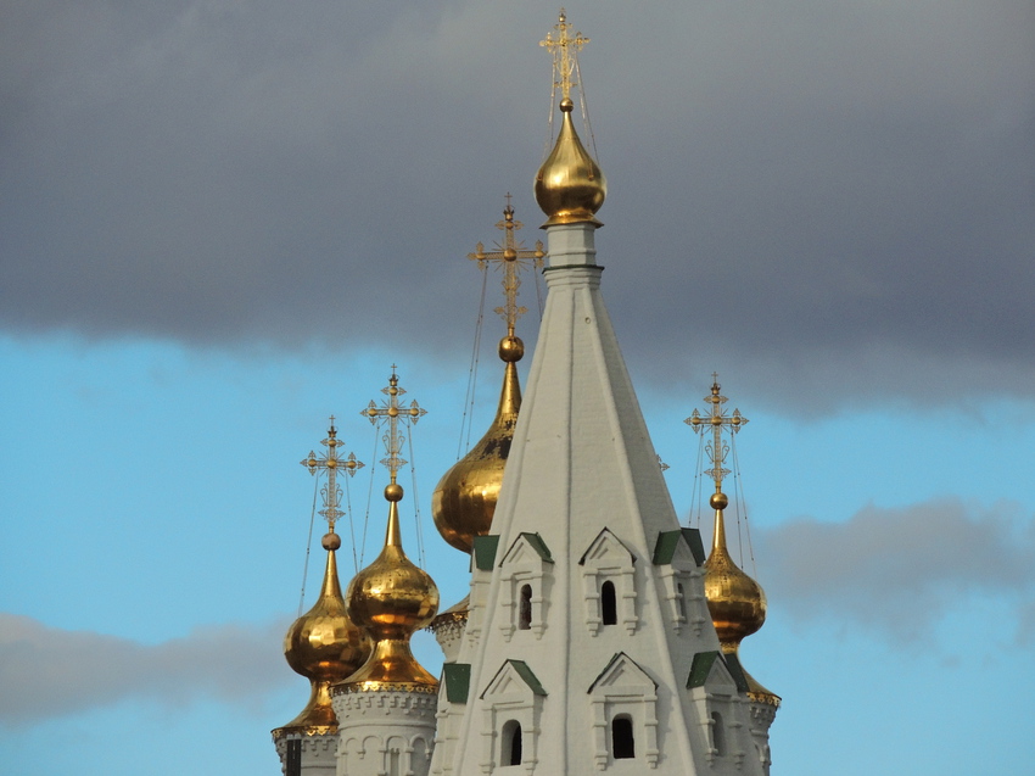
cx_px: 518
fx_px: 10462
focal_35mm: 350
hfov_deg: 5.7
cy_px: 388
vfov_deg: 4.2
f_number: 4.8
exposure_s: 1/2000
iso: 400
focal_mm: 62.4
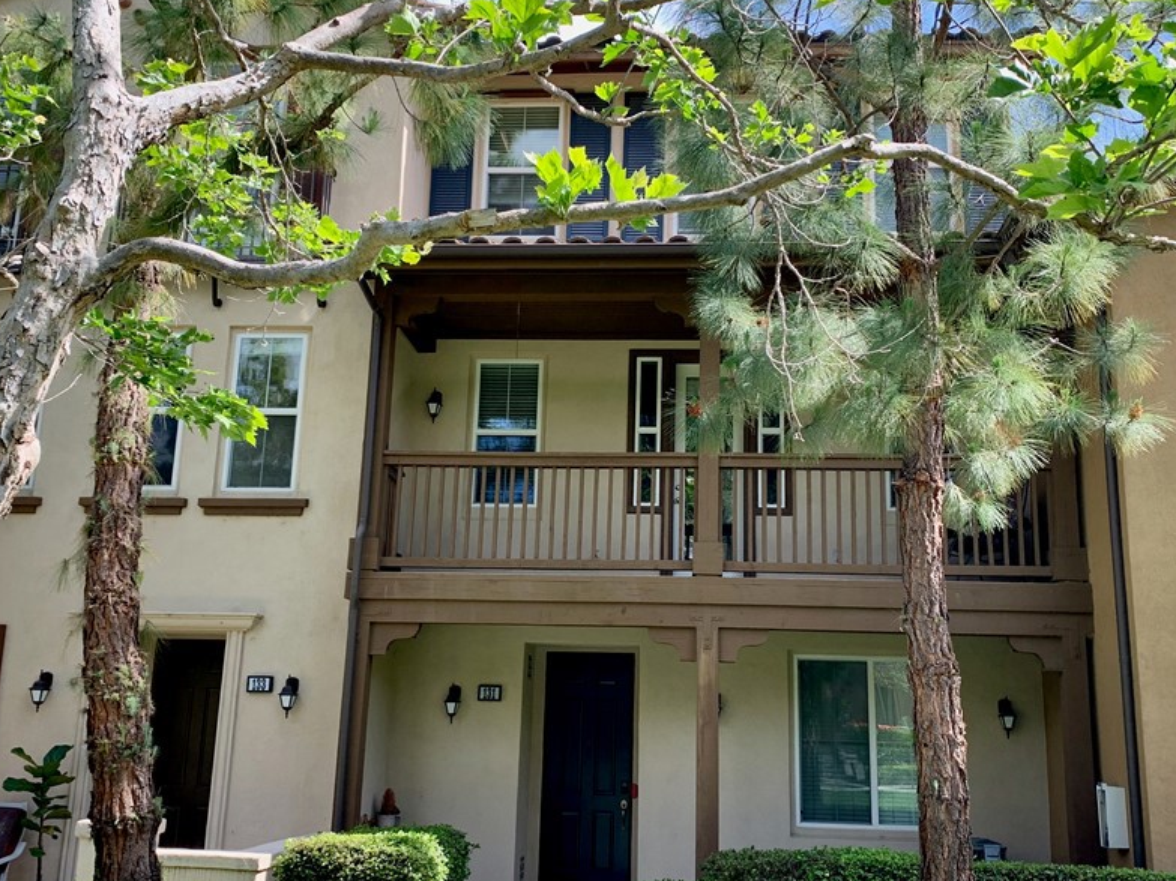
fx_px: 1155
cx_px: 625
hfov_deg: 53.9
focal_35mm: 34
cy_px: 485
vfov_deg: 41.7
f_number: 1.8
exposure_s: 1/400
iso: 25
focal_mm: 4.25
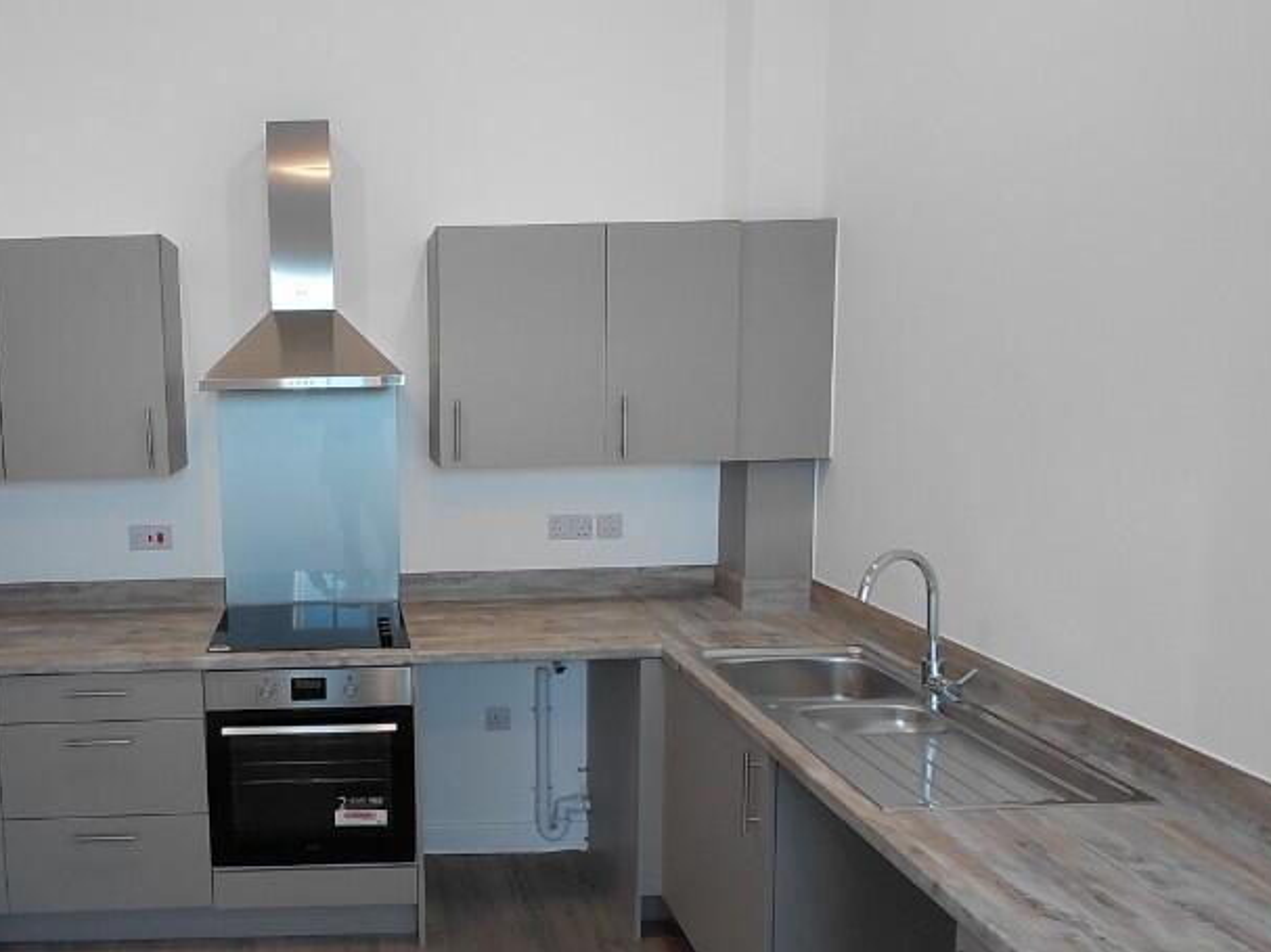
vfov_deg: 51.3
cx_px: 360
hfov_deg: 62.6
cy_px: 502
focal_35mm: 27
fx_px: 991
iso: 64
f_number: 2.2
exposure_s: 1/50
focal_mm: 1.64
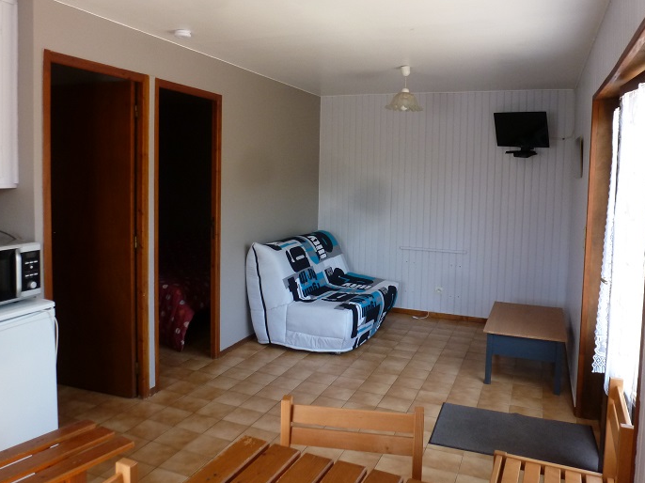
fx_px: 522
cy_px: 206
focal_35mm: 28
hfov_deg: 63.4
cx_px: 304
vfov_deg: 49.5
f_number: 3.3
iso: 250
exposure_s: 1/60
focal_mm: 4.3
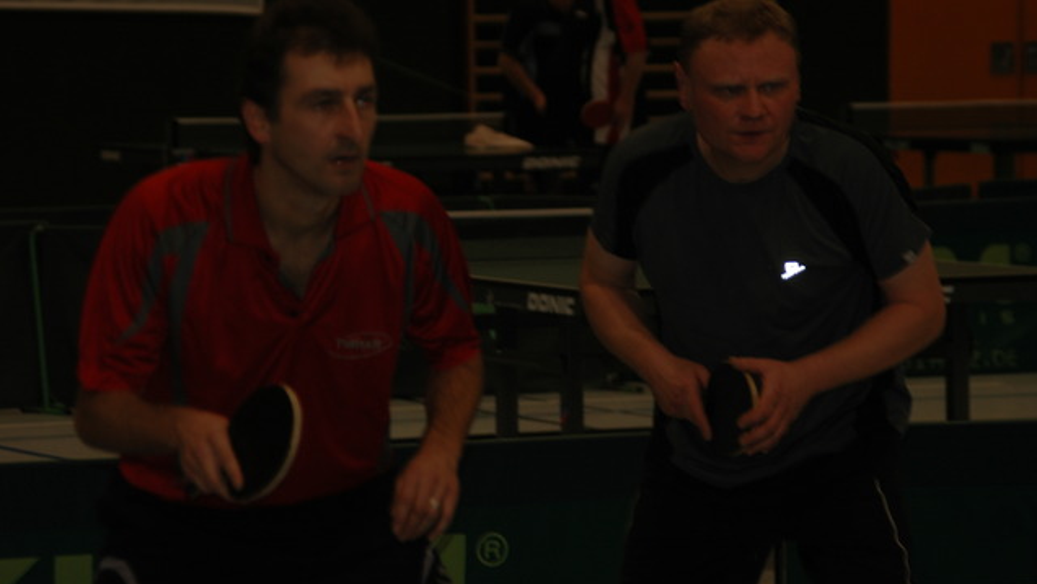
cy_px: 256
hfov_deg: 9.1
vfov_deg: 5.1
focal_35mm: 237
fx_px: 6518
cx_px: 520
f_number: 6.3
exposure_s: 1/60
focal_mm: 150
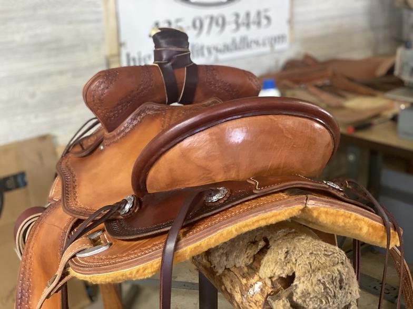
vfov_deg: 28.0
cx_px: 206
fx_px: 620
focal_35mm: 52
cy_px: 154
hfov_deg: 36.8
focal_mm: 6
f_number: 2
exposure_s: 1/40
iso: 200
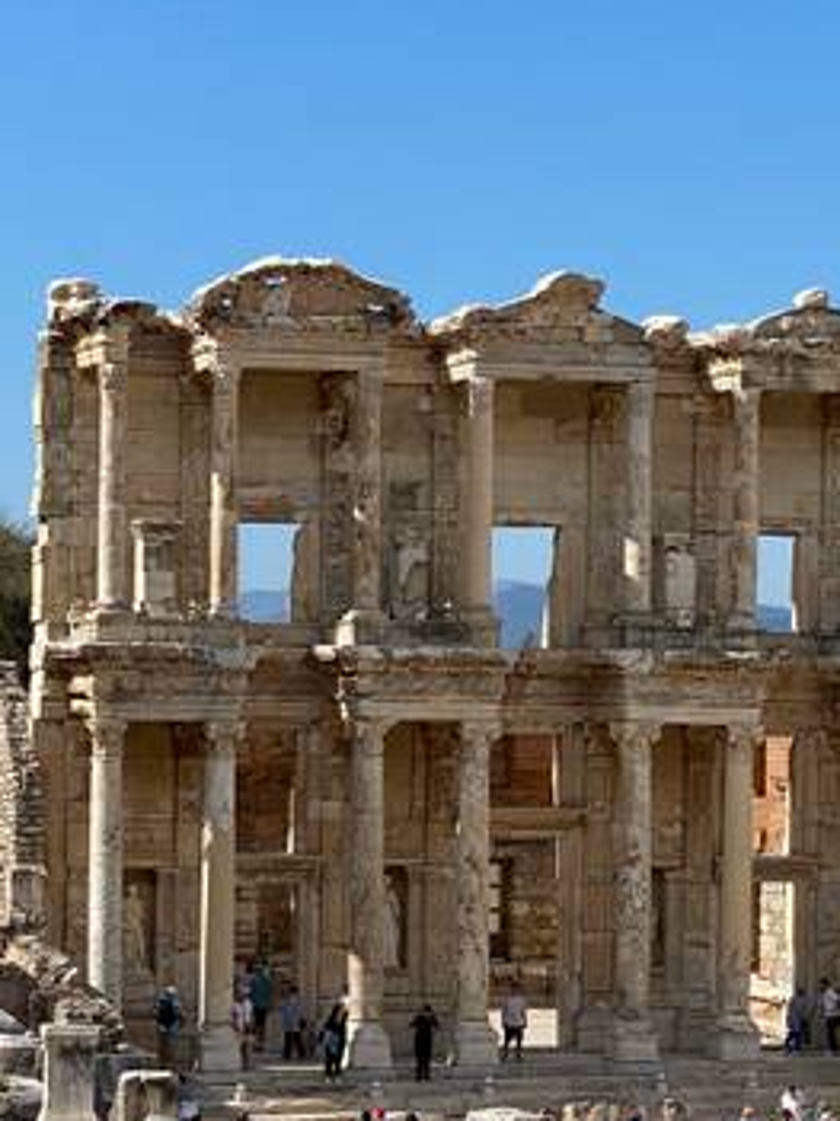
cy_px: 701
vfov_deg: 20.6
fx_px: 3076
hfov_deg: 15.5
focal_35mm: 95
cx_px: 485
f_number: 2
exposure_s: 1/1776
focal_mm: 6
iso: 20
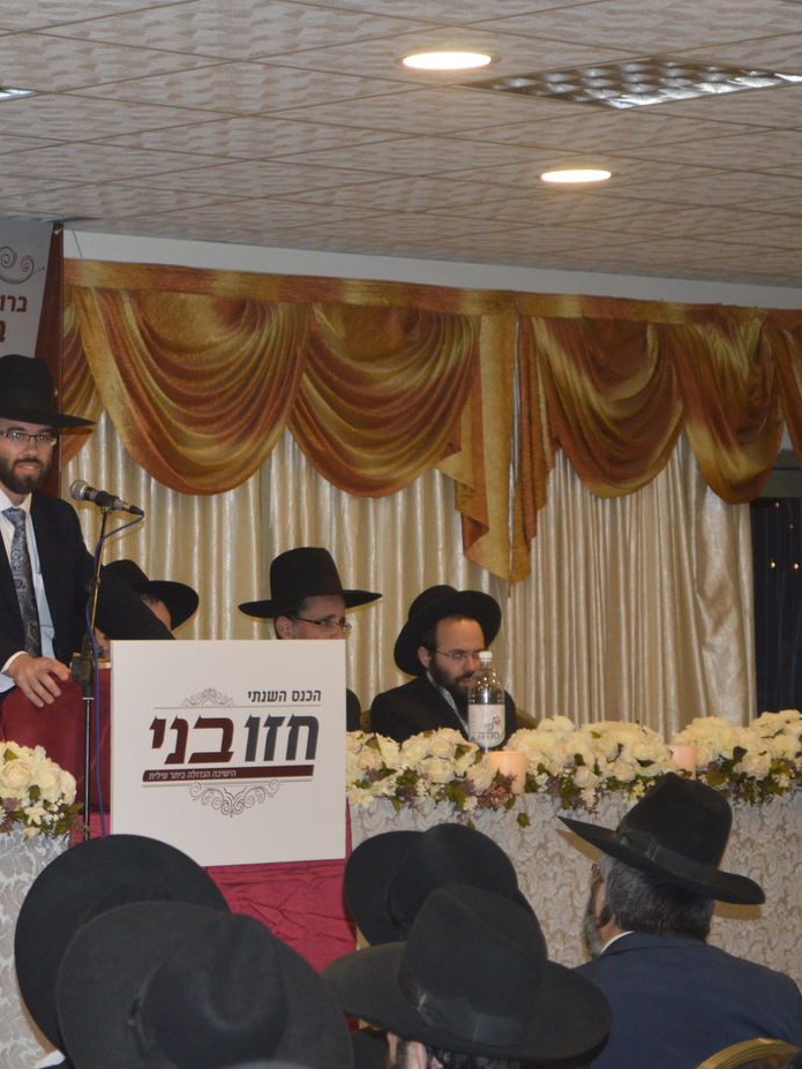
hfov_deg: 12.3
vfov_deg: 16.5
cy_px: 535
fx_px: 3699
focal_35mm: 120
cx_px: 33
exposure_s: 1/60
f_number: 5.6
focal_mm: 55
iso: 900
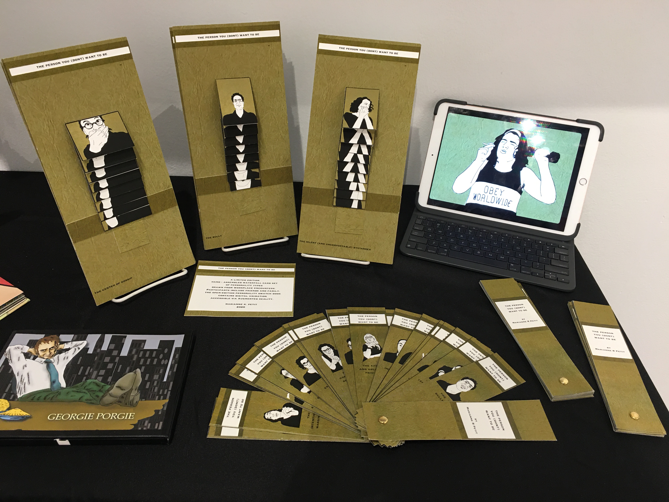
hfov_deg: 61.7
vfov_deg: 48.2
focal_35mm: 29
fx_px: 560
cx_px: 334
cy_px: 251
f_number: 2.2
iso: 40
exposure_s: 1/15
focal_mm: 4.15
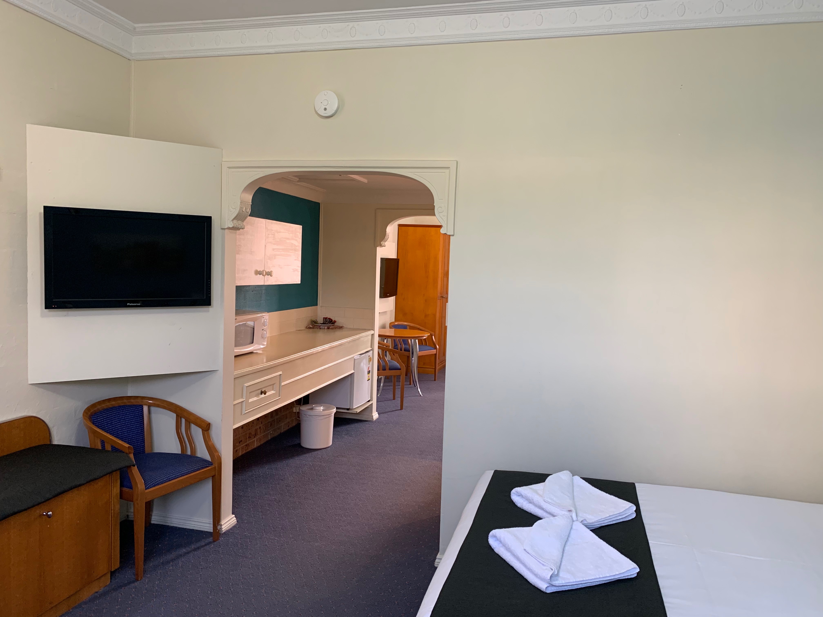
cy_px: 308
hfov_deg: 67.3
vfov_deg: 53.1
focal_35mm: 26
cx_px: 412
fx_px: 618
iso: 125
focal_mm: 4.25
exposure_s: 1/60
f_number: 1.8
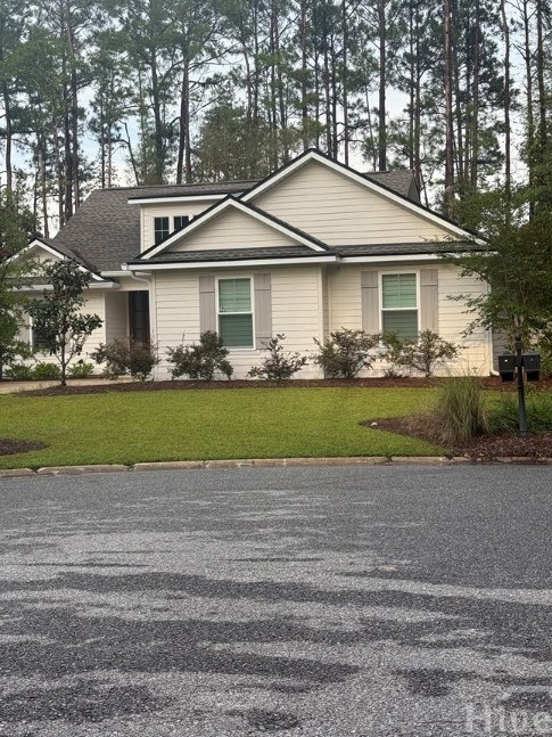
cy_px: 350
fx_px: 1212
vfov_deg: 33.8
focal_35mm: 57
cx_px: 256
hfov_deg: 25.6
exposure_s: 1/719
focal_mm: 6.76
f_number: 1.78
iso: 64
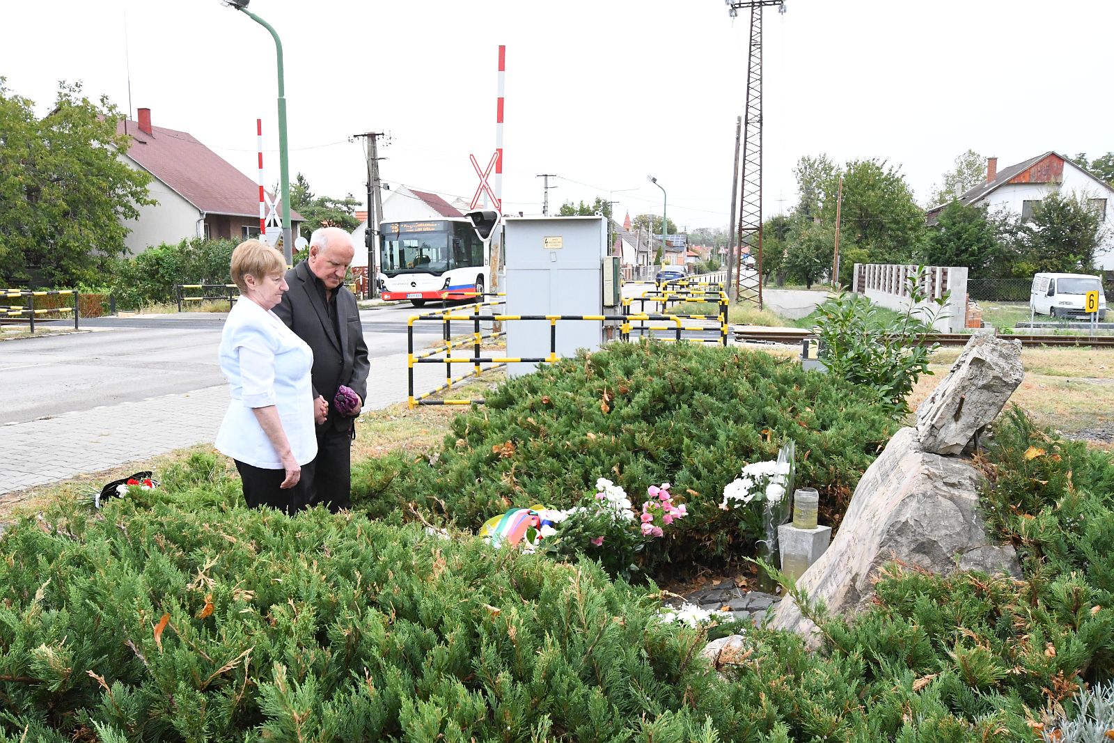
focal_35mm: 30
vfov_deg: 43.6
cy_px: 372
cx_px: 557
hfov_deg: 61.9
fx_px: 928
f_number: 13
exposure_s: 1/640
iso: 5000
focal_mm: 20
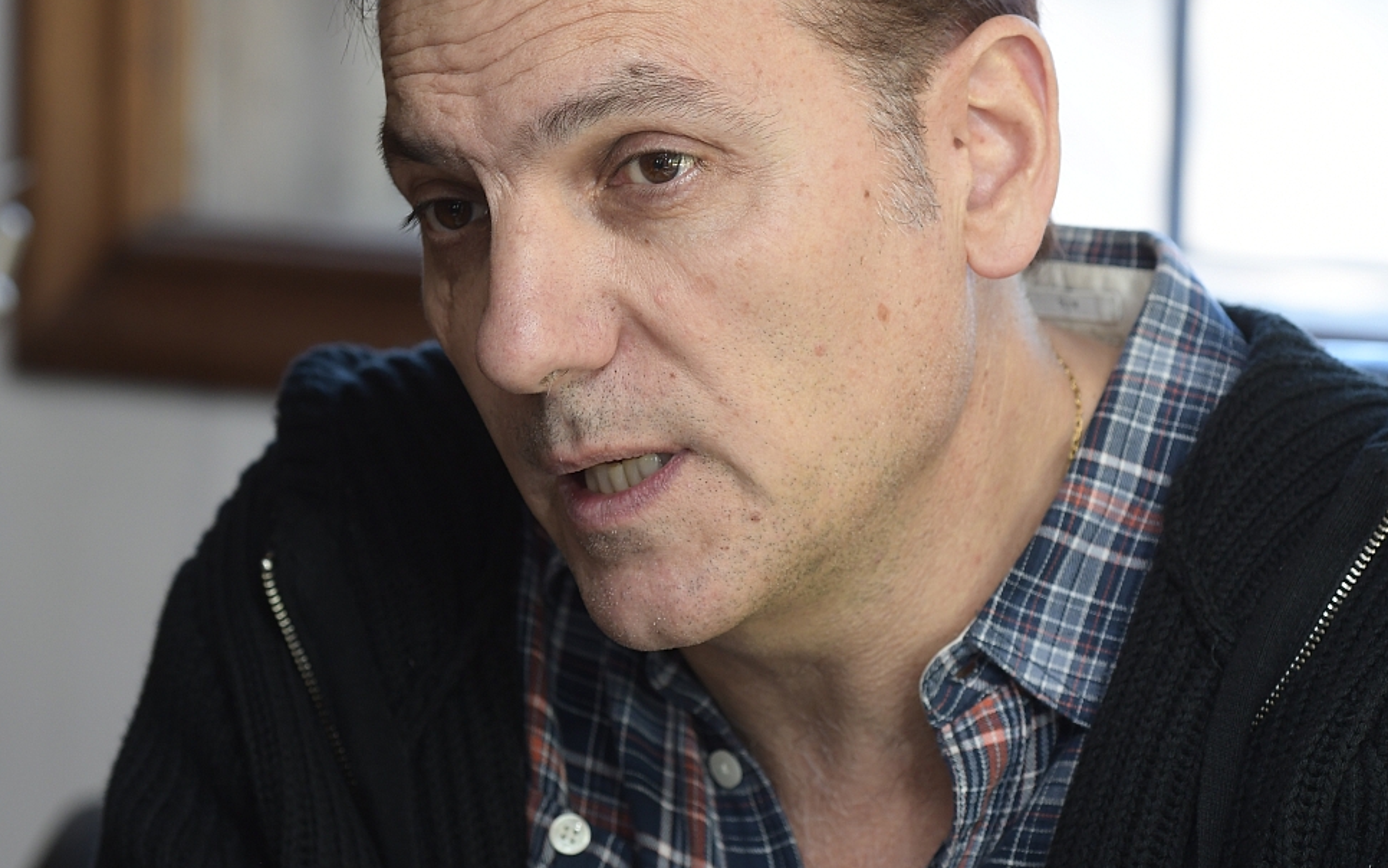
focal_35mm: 243
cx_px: 688
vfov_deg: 5.4
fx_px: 9193
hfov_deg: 8.6
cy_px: 397
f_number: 5
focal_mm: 150
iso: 1000
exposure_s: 1/100
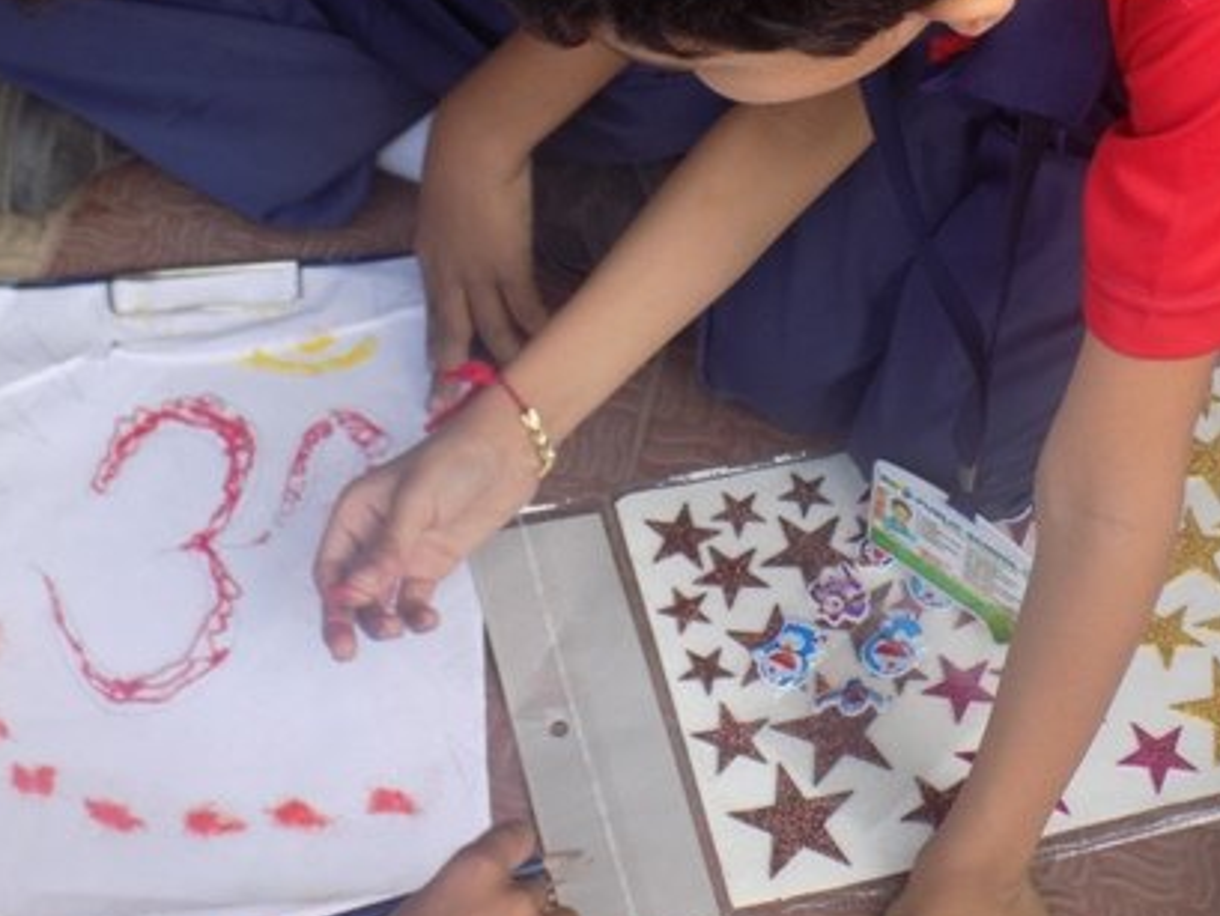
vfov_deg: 20.3
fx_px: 2538
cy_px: 242
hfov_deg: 27.0
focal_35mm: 72
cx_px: 543
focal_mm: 8.1
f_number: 3.7
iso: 80
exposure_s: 1/100
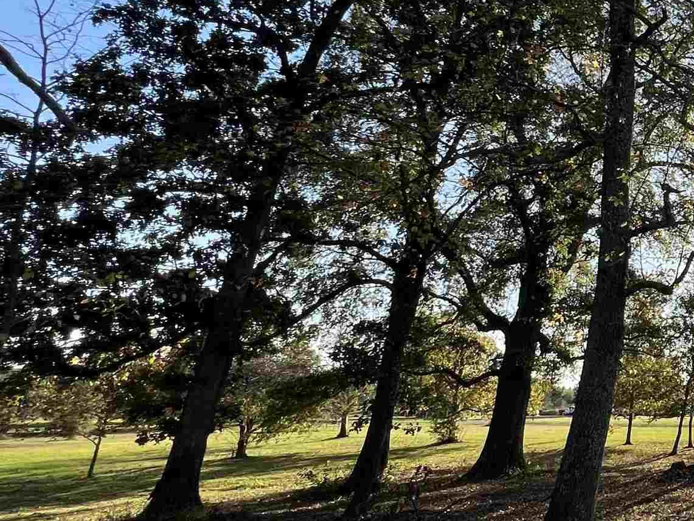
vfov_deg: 40.2
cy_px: 171
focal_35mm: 35
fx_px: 702
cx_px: 866
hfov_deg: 37.2
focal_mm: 1.57
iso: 32
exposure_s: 1/779
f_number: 1.8
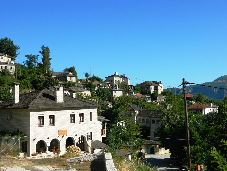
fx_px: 308
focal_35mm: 47
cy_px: 86
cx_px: 114
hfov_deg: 40.4
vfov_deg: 30.9
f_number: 10.2
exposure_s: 1/160
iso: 80
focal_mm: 8.4
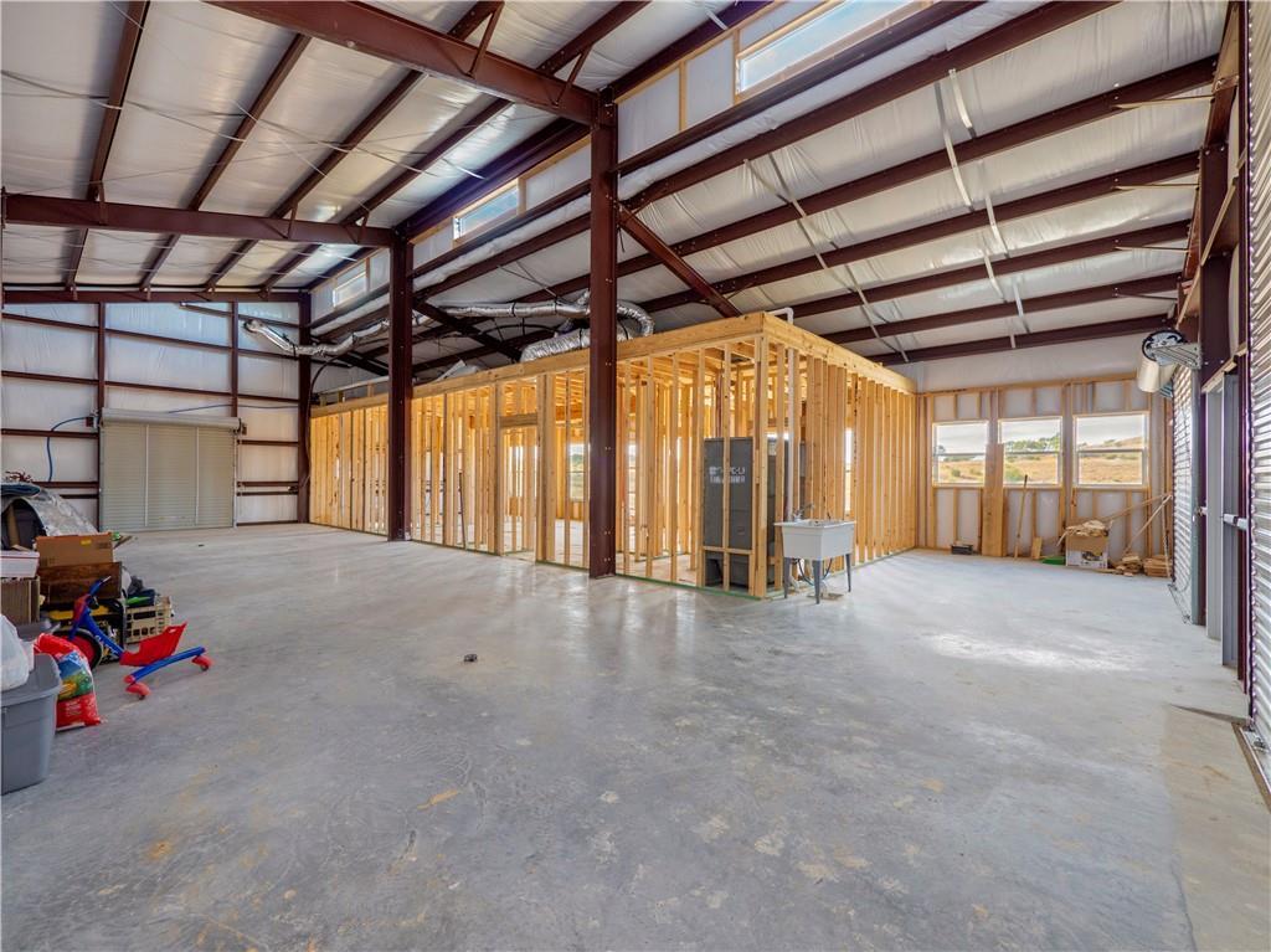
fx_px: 514
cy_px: 476
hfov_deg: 102.1
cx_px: 636
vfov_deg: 85.6
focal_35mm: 14
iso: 500
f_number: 4
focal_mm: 7
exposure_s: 1/15
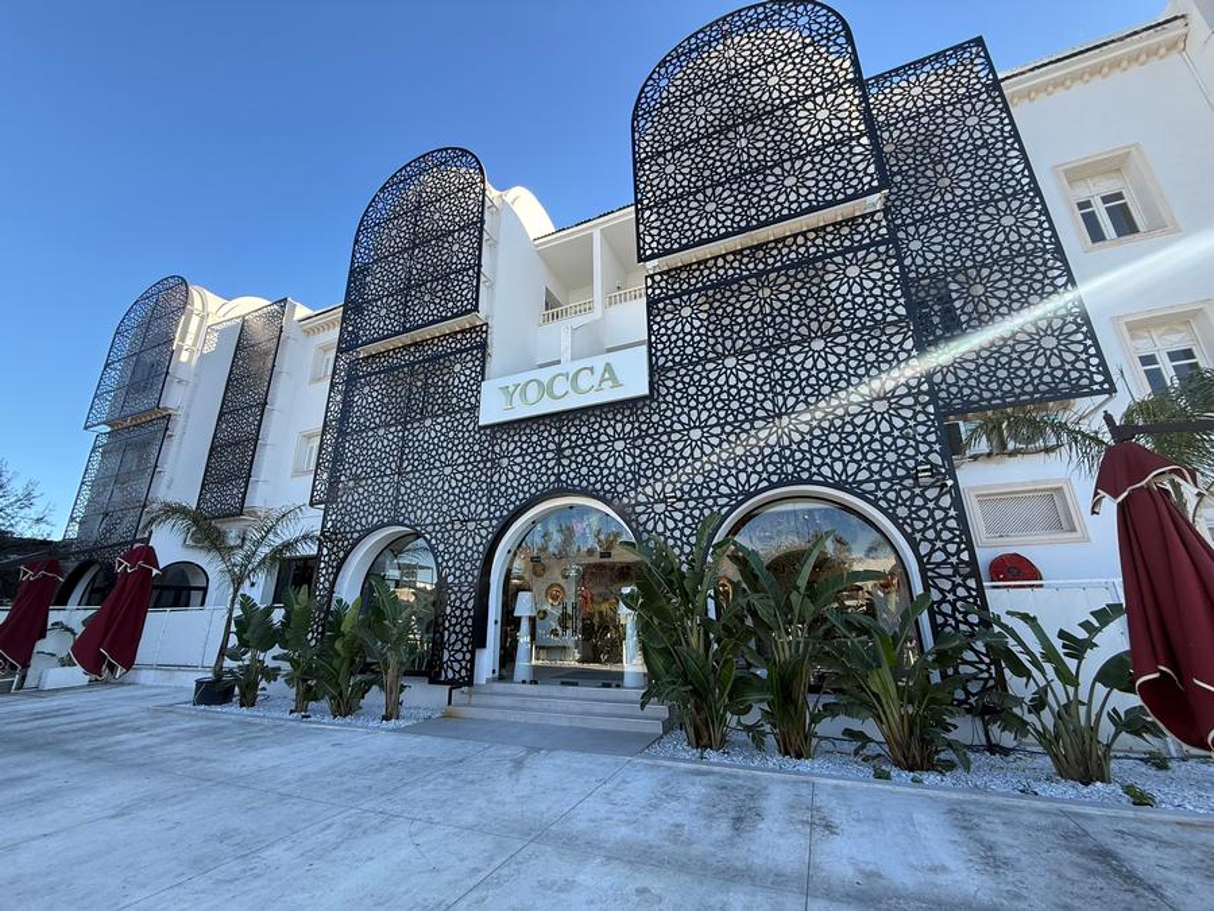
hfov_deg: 102.1
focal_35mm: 14
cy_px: 456
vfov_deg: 85.7
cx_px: 607
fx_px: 491
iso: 50
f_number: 2.2
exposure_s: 1/376
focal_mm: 2.22
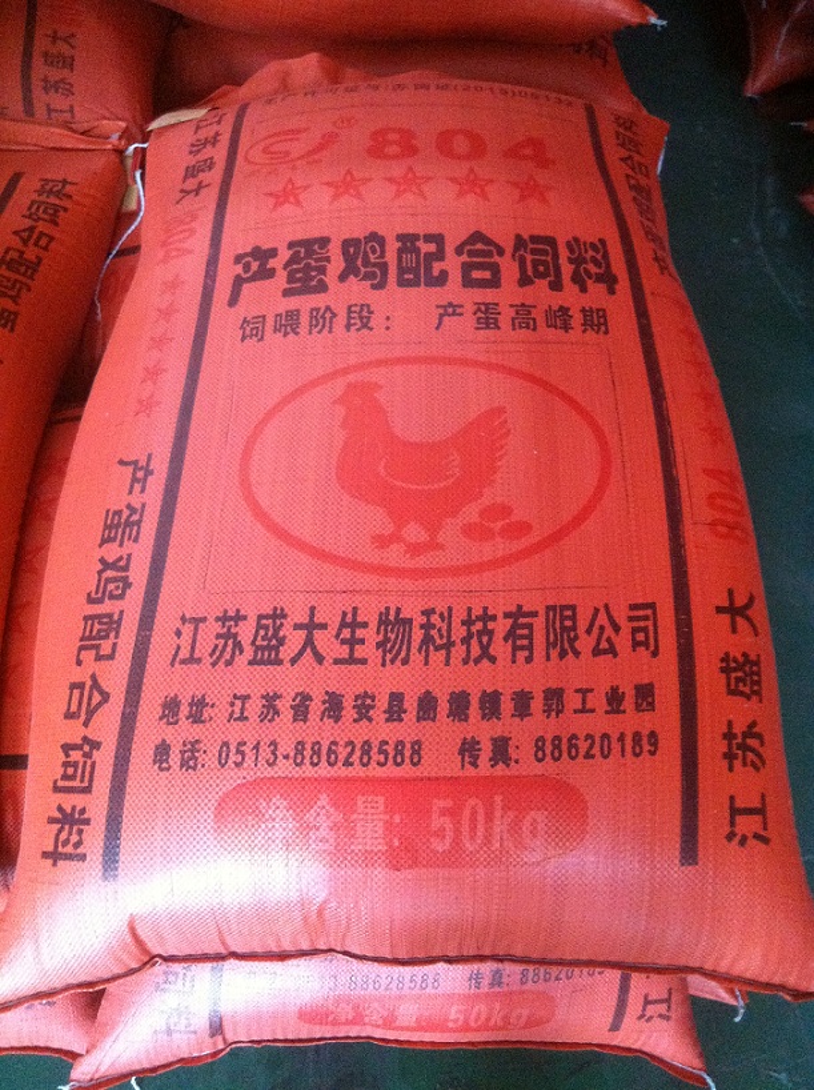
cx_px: 407
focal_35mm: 35
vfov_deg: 52.7
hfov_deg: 40.6
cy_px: 545
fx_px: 1100
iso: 640
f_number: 2.8
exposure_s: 1/15
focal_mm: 3.85
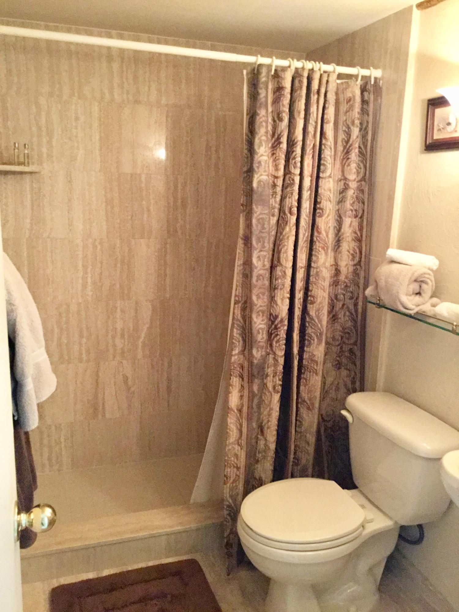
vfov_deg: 58.4
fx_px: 548
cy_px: 306
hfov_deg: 45.4
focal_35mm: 31
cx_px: 230
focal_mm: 3.3
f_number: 2.4
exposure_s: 1/15
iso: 320
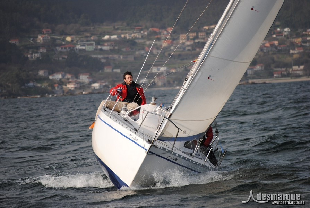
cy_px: 104
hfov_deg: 6.9
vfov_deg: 4.6
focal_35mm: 300
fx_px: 2588
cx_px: 155
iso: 200
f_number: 5.6
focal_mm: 200
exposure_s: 1/800
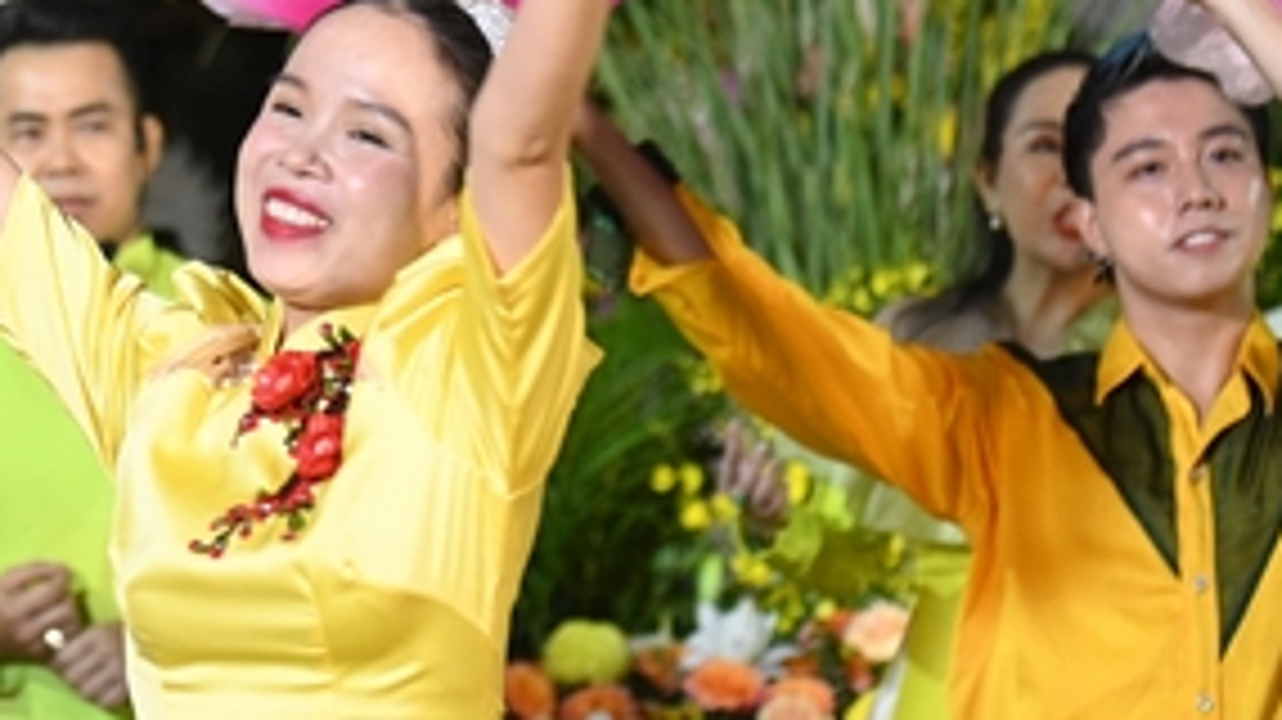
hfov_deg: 8.6
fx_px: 8528
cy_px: 90
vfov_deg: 4.8
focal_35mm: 251
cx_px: 346
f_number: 4
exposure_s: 1/250
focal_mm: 105
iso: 4000
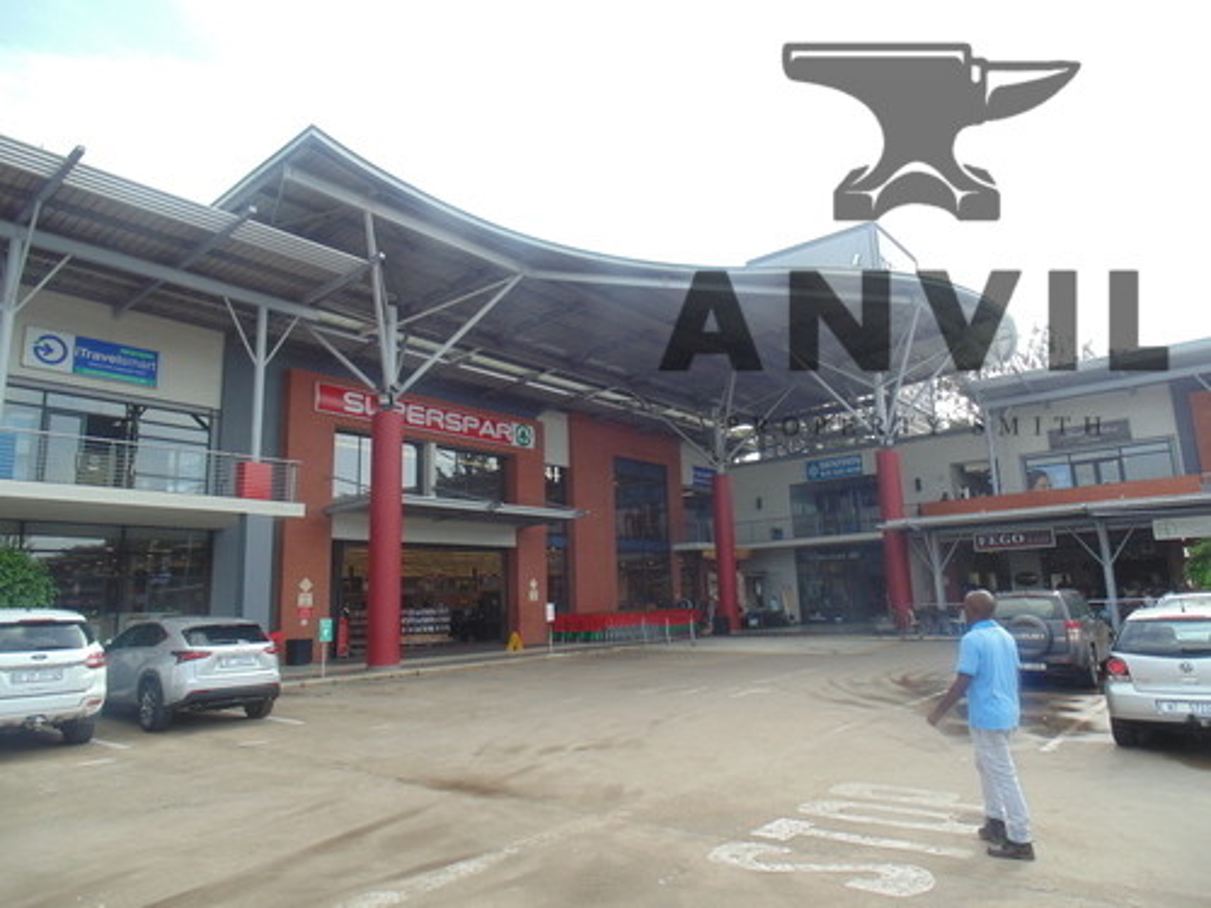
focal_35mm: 22
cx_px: 606
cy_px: 454
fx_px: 770
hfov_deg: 76.4
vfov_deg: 61.1
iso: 80
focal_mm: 4
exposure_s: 1/320
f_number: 3.1
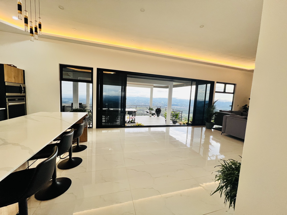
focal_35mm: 13
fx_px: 108
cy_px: 108
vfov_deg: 89.9
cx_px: 144
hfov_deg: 106.2
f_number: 1.8
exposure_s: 1/120
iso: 125
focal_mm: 1.57
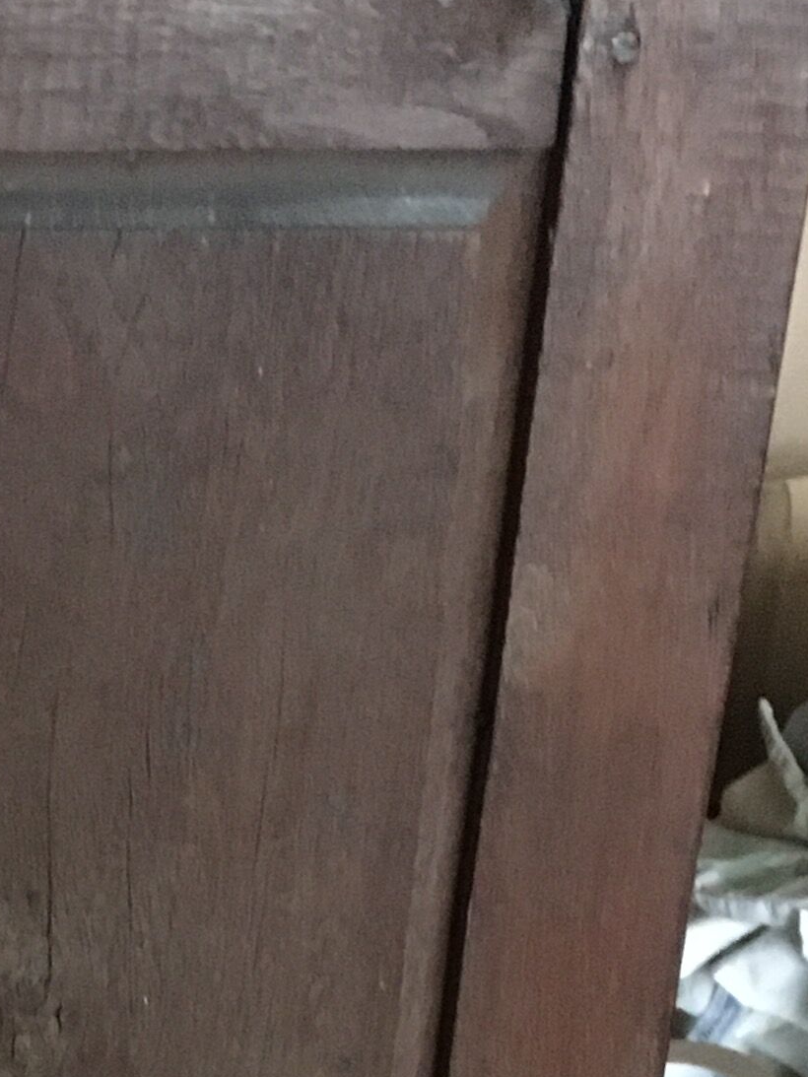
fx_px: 3329
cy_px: 1569
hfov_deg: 13.3
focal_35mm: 107
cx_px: -252
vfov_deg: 16.8
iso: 500
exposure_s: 1/17
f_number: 2.2
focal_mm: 4.15
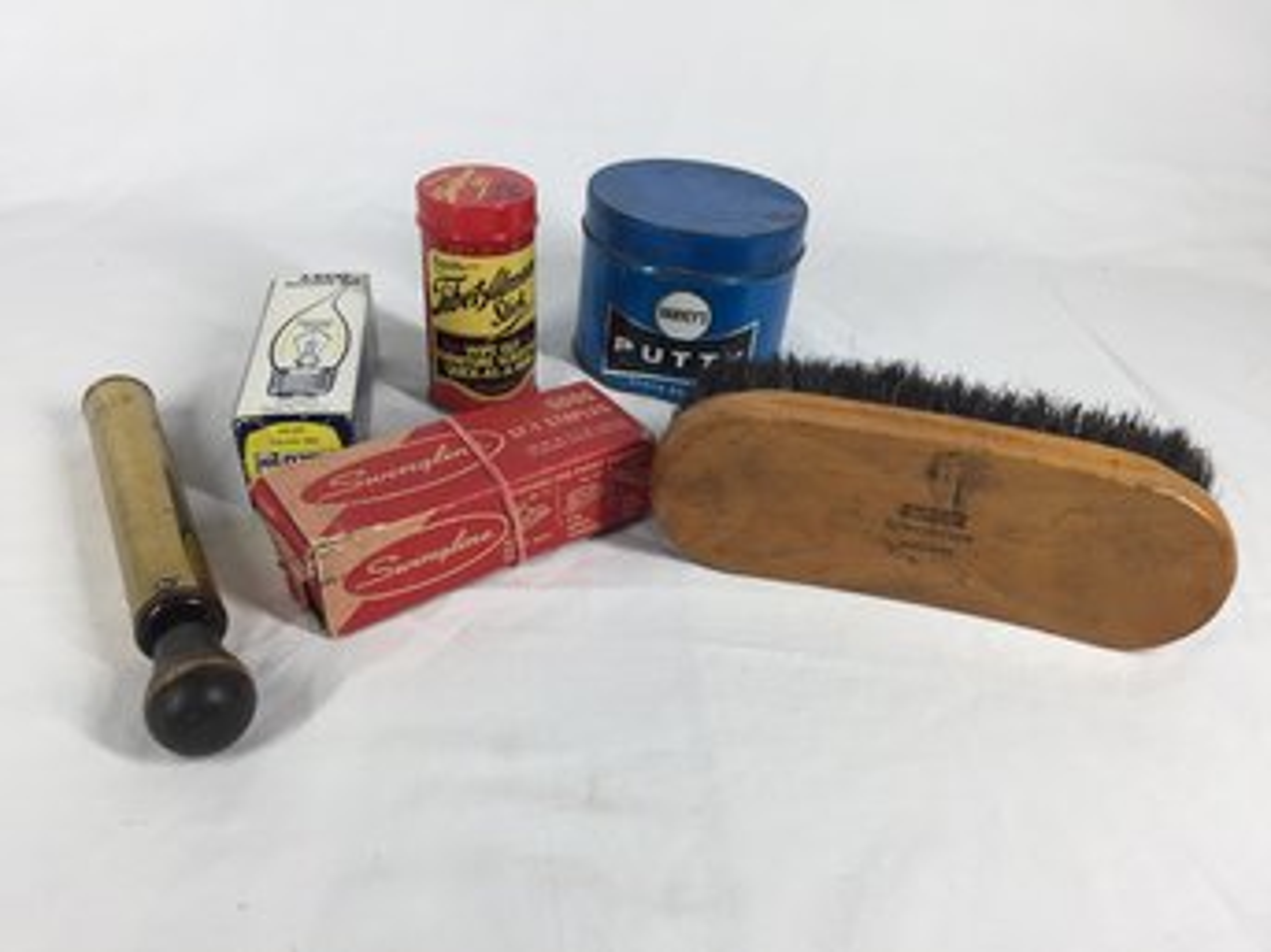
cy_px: 476
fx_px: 1064
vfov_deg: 48.2
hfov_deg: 61.7
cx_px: 636
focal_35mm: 29
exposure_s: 1/120
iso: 40
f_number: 2.2
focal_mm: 4.15
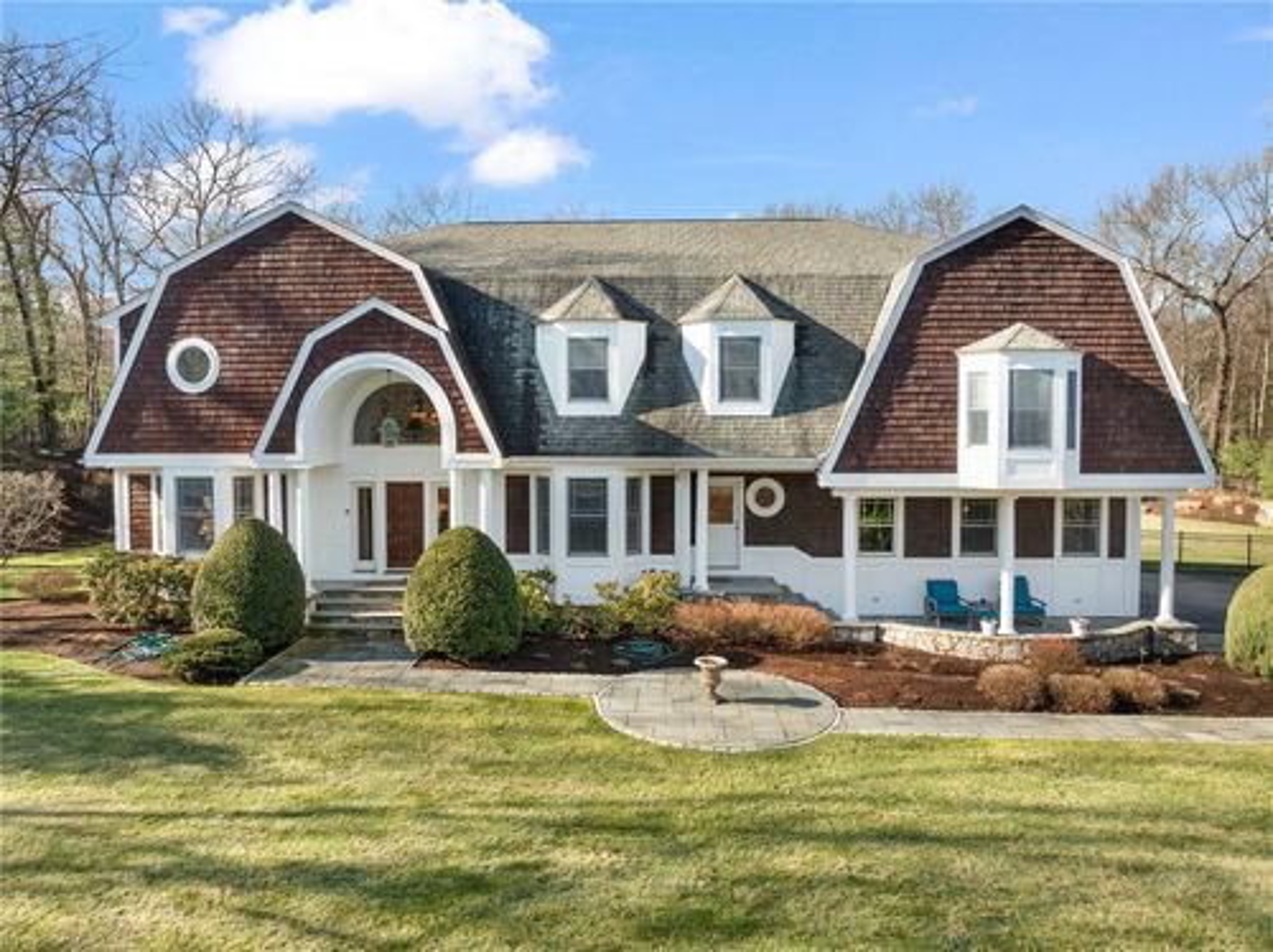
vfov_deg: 56.7
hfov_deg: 71.6
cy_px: 476
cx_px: 636
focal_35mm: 24
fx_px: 882
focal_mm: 12.29
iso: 100
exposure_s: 1/500
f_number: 2.8
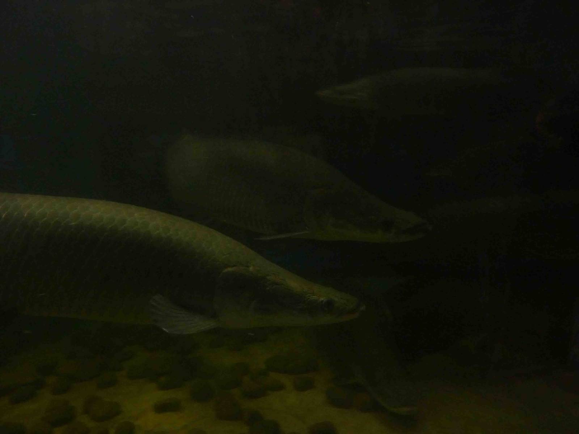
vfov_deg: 54.9
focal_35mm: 25
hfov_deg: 69.4
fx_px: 418
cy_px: 217
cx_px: 290
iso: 400
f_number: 3.3
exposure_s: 1/8
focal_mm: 4.1
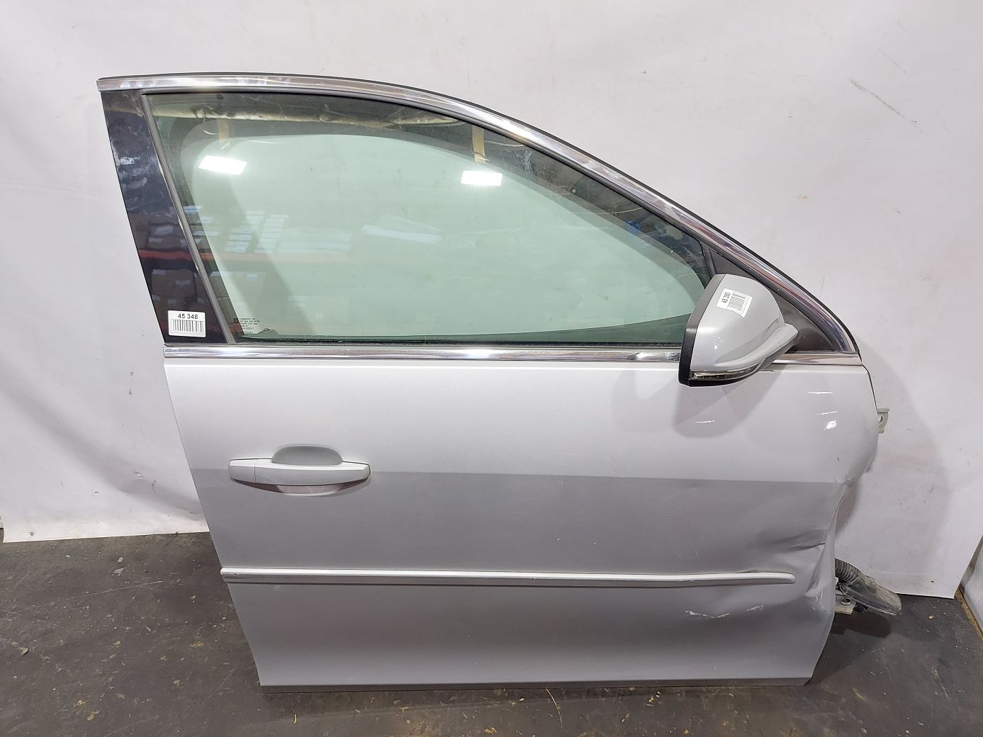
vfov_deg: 56.8
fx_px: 681
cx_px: 492
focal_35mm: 24
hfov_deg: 71.6
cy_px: 368
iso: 250
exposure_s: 1/33
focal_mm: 5.23
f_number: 1.8
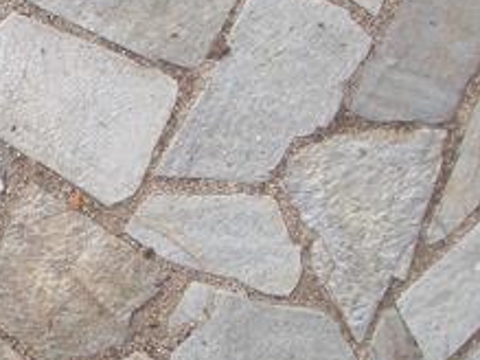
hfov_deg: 17.0
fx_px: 1538
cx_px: -79
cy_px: 182
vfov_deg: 13.3
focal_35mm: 111
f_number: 3.5
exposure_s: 1/250
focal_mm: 6.7
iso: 80
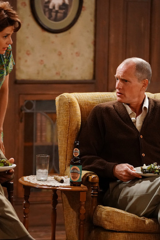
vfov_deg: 10.5
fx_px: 1306
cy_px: 120
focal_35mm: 196
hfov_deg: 7.0
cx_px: 41
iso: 8000
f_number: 2.8
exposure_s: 1/200
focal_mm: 130
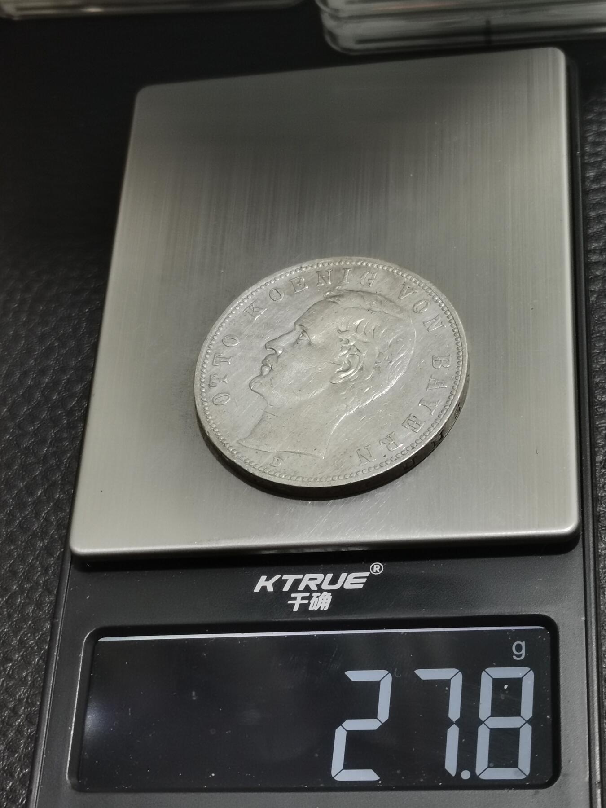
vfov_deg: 27.4
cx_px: 303
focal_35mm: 71
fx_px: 1657
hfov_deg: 20.7
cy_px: 404
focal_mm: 5.58
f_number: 1.8
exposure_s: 1/100
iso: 80
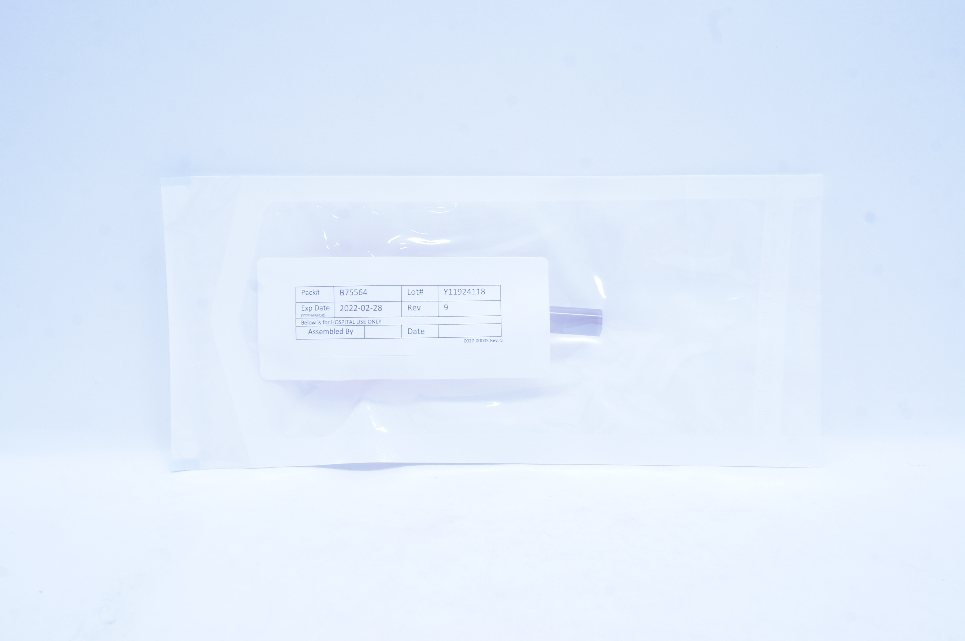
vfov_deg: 34.1
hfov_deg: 49.6
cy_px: 320
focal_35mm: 39
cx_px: 482
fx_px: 1044
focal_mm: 26
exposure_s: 1/13
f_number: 13
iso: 400
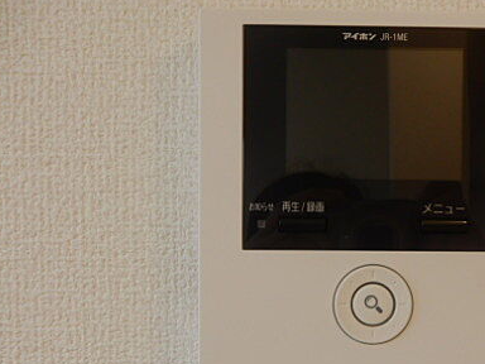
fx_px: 560
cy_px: 249
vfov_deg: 35.5
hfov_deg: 44.6
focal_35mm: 40
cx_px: 385
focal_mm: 4.3
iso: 125
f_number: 3.4
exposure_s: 1/30
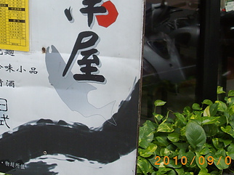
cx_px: 67
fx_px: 466
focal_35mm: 69
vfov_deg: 21.0
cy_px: 34
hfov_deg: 27.9
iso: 93
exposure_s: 1/125
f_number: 2.8
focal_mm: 6.2
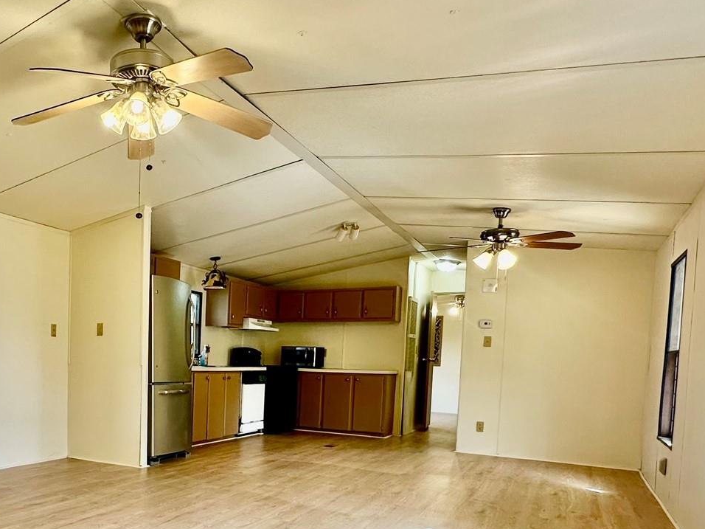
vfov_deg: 45.2
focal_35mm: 30
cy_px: 396
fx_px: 611
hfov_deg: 55.8
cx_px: 143
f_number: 2.2
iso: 100
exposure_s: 1/120
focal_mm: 2.22
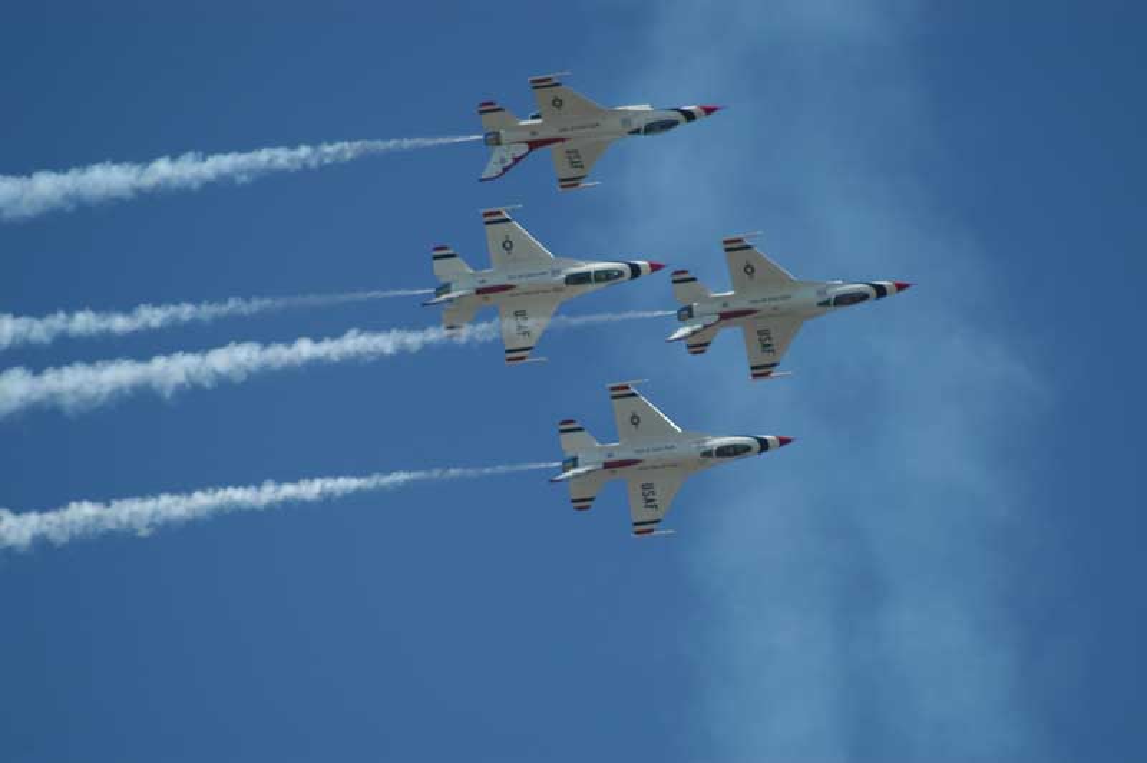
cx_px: 574
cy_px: 382
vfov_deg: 3.0
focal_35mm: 450
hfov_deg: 4.6
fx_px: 14325
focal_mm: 300
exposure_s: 1/1000
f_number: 5.6
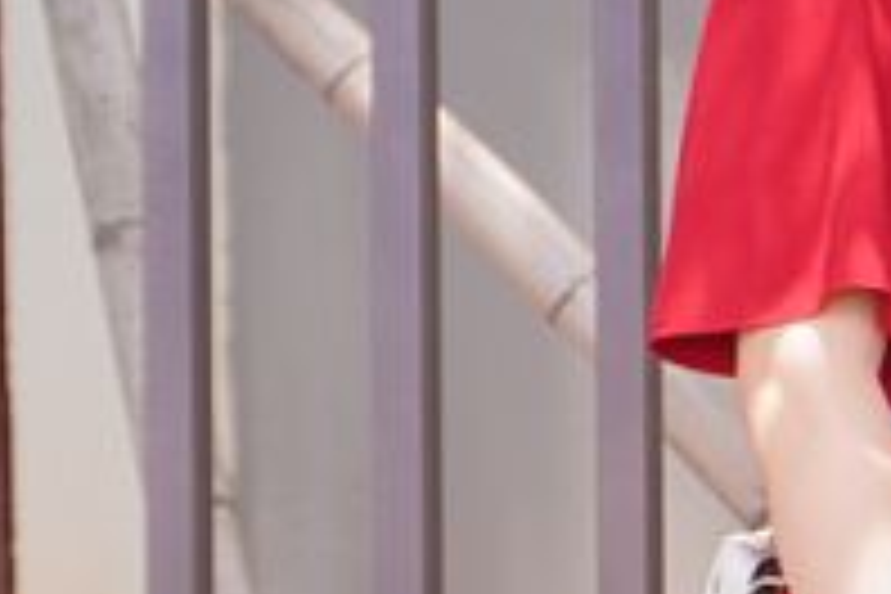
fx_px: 5247
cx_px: 2367
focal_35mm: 212
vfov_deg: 6.5
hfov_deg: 8.6
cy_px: -50
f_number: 4
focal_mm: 35
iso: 100
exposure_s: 1/100
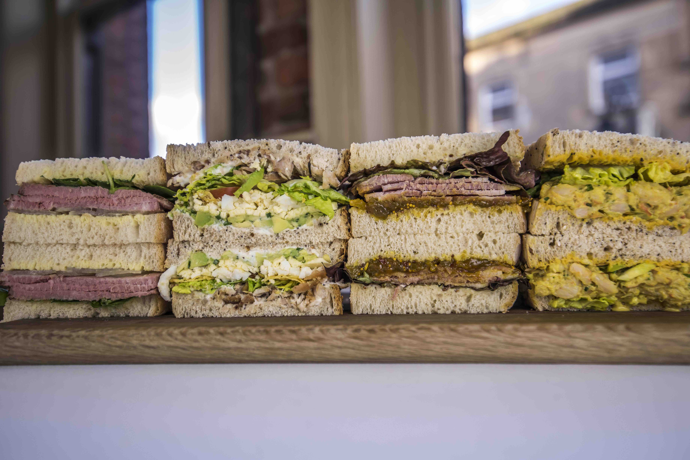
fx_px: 575
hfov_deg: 61.9
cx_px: 345
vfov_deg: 43.6
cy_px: 230
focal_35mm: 30
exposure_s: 1/320
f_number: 2.8
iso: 400
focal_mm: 30
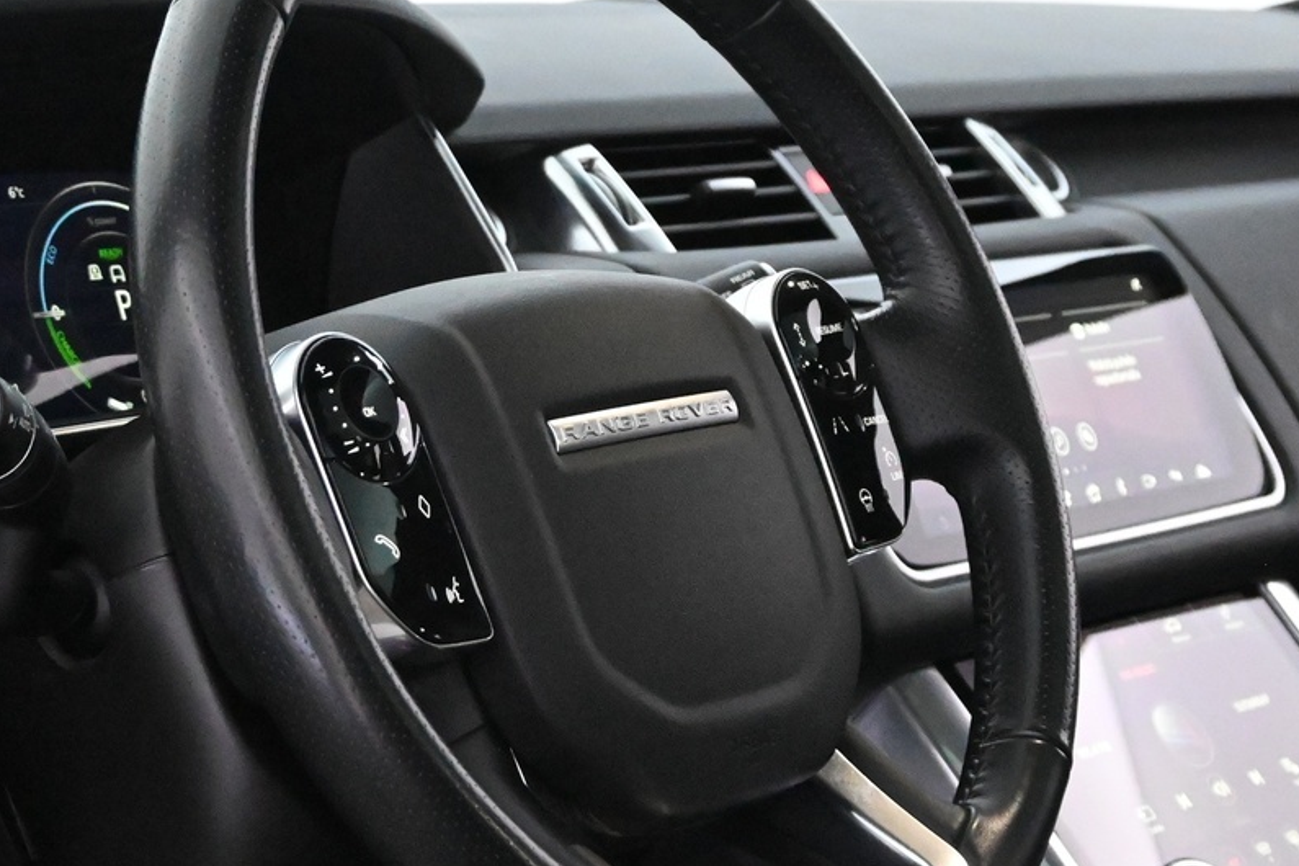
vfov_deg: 12.5
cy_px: 418
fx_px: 3969
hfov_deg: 18.6
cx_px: 791
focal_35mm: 110
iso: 11400
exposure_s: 1/60
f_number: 5.3
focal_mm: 36
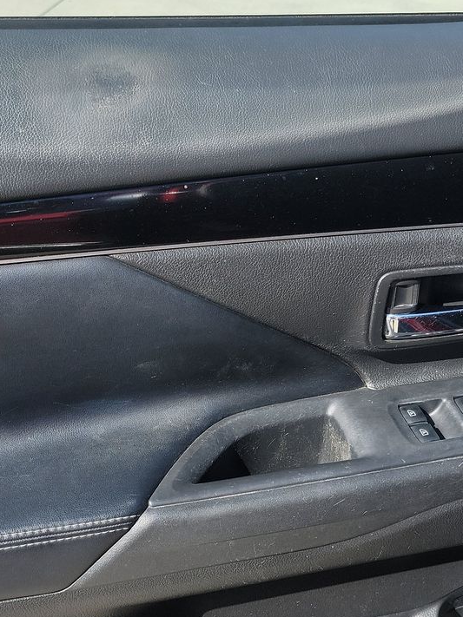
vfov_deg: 35.4
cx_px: 220
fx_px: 963
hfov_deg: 27.0
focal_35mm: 54
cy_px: 379
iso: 50
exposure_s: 1/423
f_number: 1.8
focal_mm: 6.7
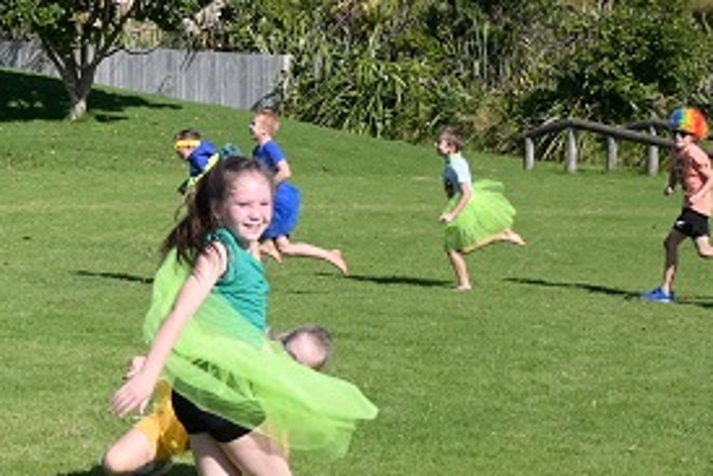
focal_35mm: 128
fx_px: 2546
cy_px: 312
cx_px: -198
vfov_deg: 10.7
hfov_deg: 15.2
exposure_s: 1/1600
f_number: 4.8
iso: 200
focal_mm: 29
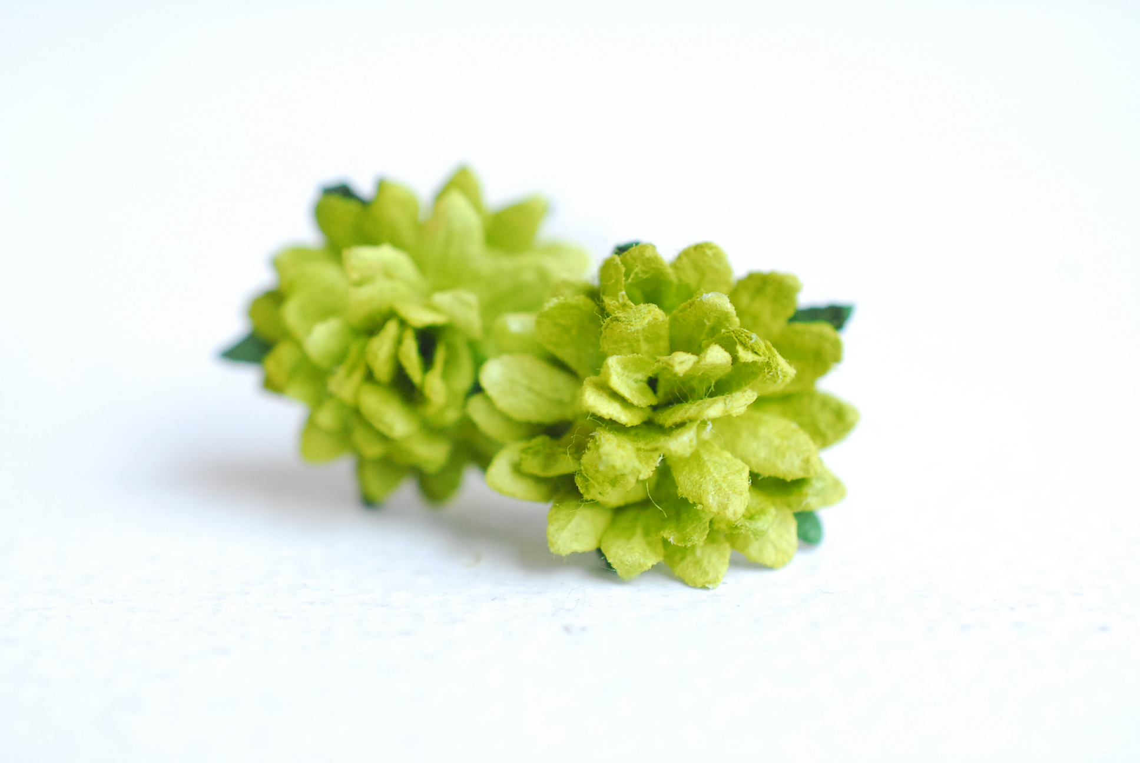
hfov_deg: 33.4
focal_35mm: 60
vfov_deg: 22.7
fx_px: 1902
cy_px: 382
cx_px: 570
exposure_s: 1/200
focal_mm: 40
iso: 800
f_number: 5.6
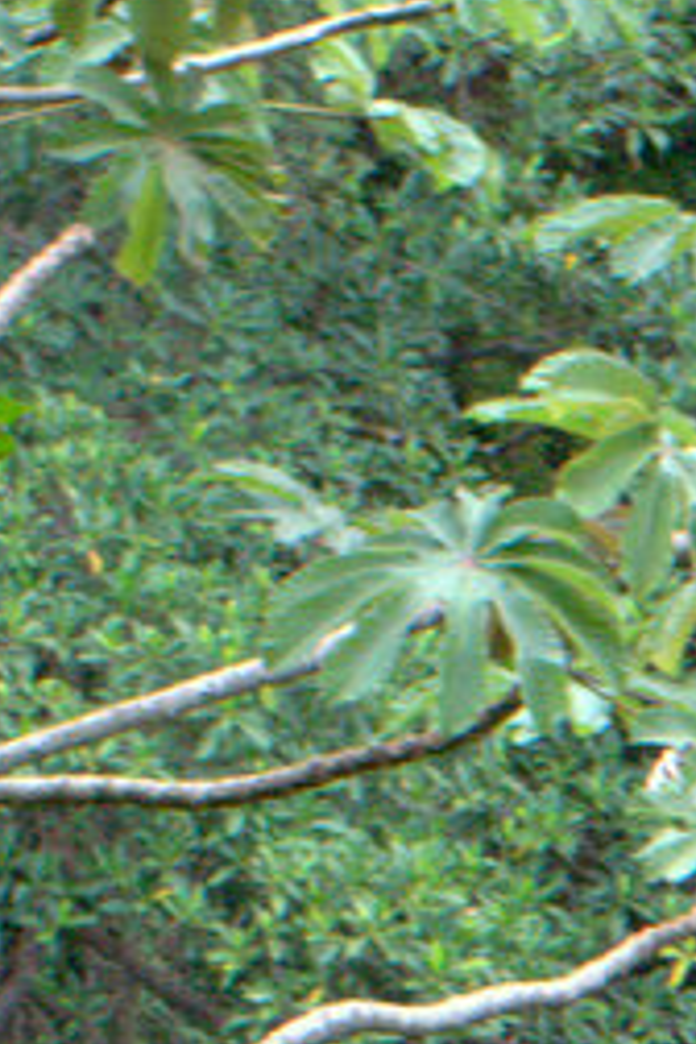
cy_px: 1065
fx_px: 11378
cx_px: 1166
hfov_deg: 3.5
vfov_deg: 5.2
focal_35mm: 392
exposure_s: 1/25
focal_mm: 55
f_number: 22
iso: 1600
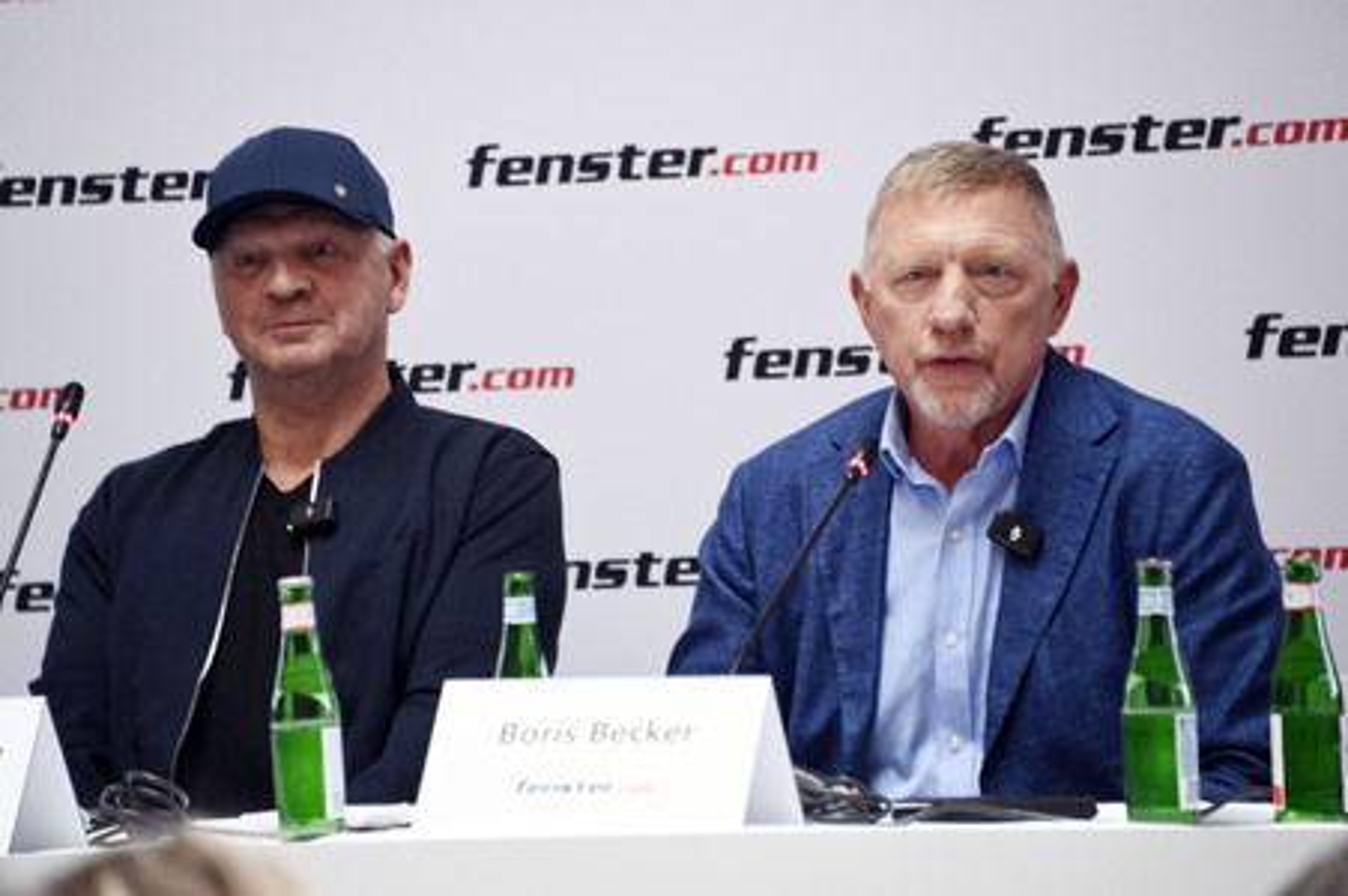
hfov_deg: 6.9
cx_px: 674
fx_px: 11225
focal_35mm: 300
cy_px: 448
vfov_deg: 4.6
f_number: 5.6
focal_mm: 300
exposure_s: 1/100
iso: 6400
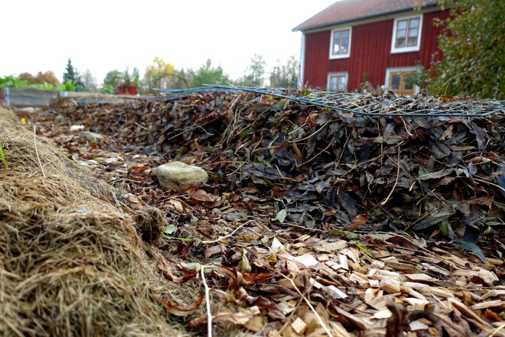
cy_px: 168
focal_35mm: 24
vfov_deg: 53.1
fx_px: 337
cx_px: 252
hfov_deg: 73.7
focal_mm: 8.8
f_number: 4
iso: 125
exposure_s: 1/200
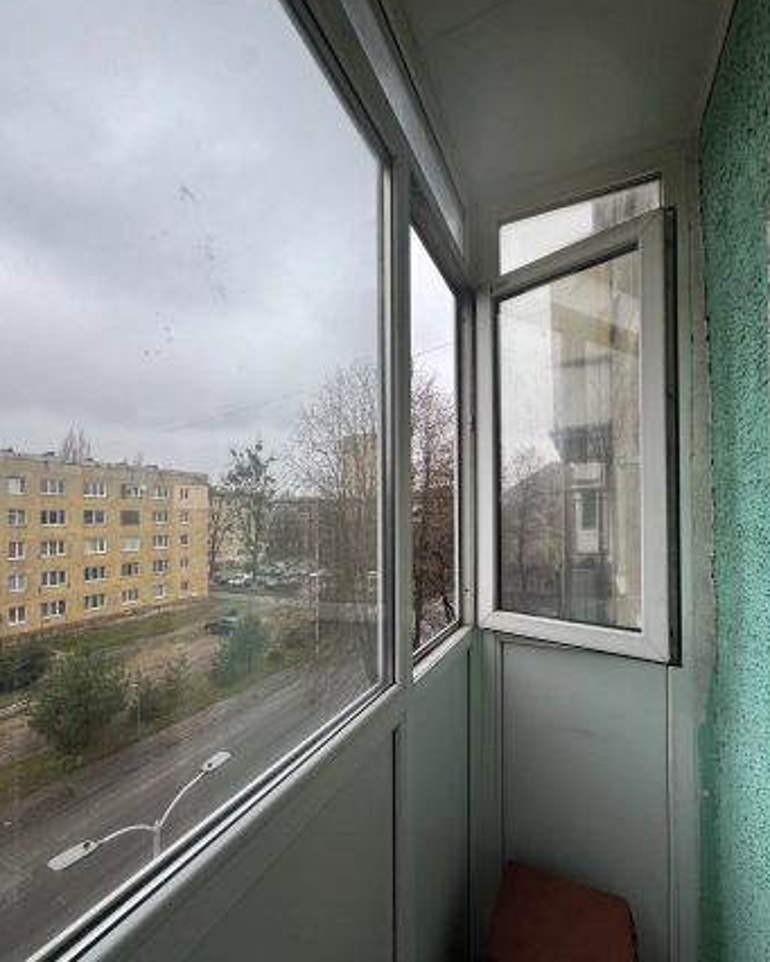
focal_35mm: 15
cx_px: 390
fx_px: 427
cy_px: 515
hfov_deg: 84.1
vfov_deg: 96.6
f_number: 2.2
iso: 40
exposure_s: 1/208
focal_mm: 2.22
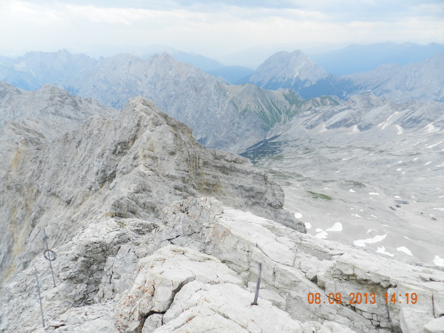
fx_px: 295
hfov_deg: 73.9
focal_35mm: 23
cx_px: 222
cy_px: 166
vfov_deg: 58.9
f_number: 3.4
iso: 160
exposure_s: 1/1000
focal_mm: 4
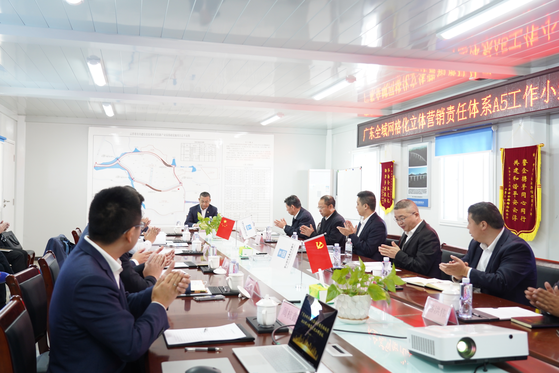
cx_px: 280
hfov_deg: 55.8
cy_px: 186
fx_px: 528
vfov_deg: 38.9
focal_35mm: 34
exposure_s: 1/40
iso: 1000
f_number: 4
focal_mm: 34
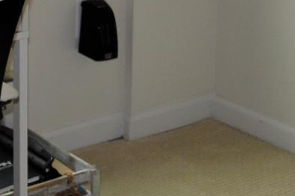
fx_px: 1145
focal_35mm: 140
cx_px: 180
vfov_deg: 9.1
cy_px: -219
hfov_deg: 14.7
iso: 400
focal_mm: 18
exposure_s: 1/80
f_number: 3.5
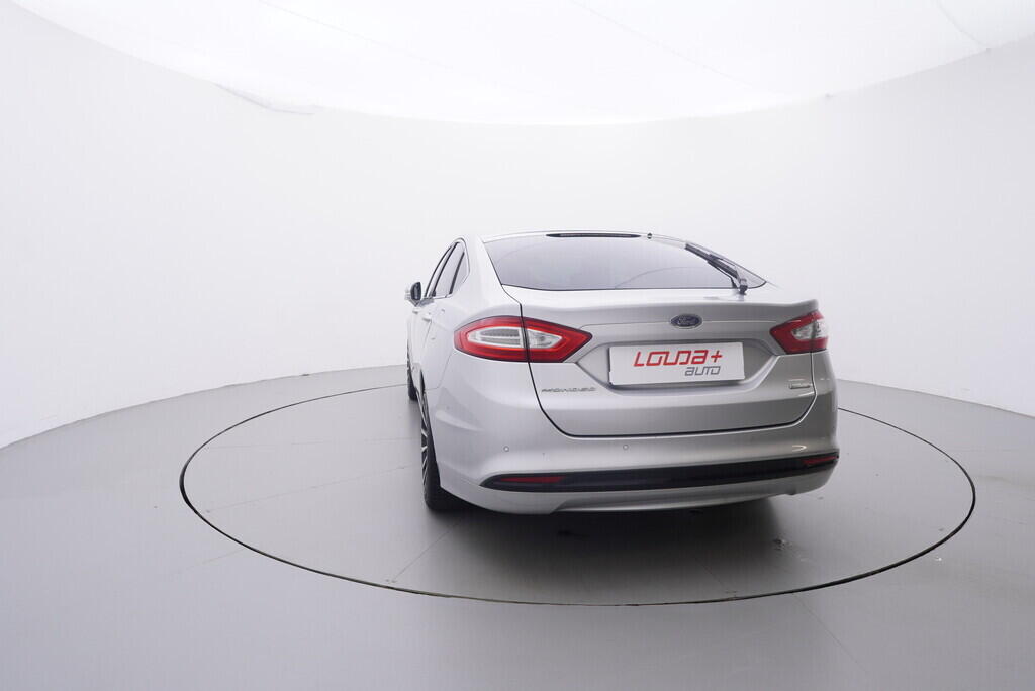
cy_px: 346
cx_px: 518
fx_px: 647
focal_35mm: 22
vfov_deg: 56.2
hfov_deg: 77.3
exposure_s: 1/80
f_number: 5
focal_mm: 15
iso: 200
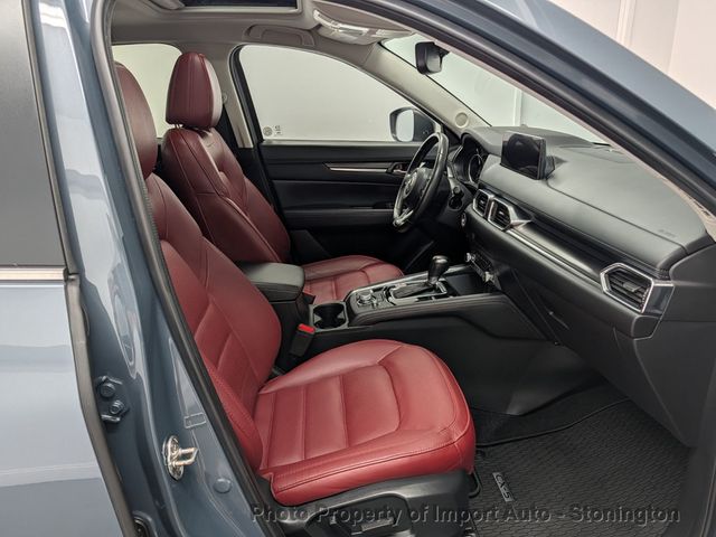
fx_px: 496
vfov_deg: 56.8
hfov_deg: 71.6
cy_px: 268
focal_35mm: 24
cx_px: 358
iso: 28
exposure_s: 1/120
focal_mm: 6.9
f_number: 1.68
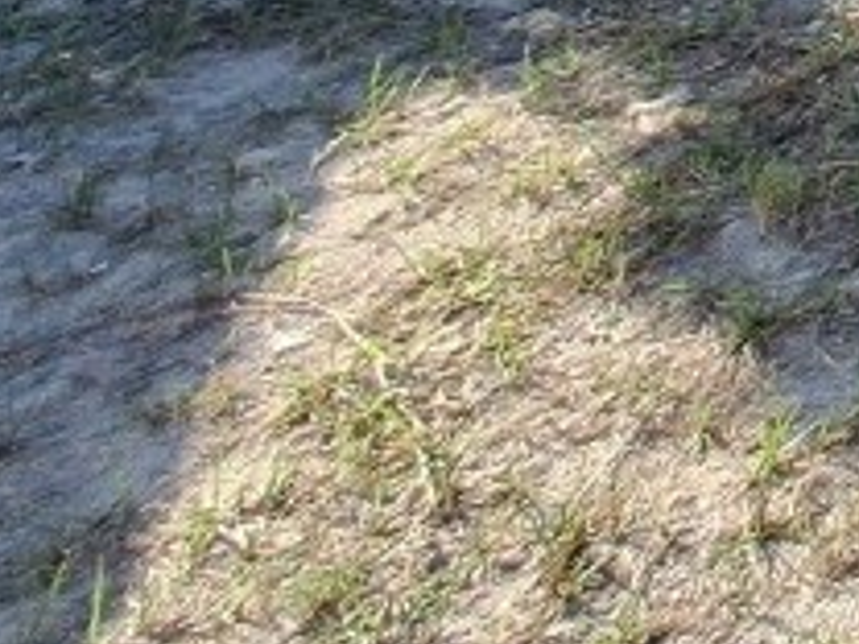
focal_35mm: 64
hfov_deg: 17.6
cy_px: -834
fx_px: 1588
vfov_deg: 15.2
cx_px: 1834
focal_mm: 1.74
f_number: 2.2
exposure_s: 1/927
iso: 40
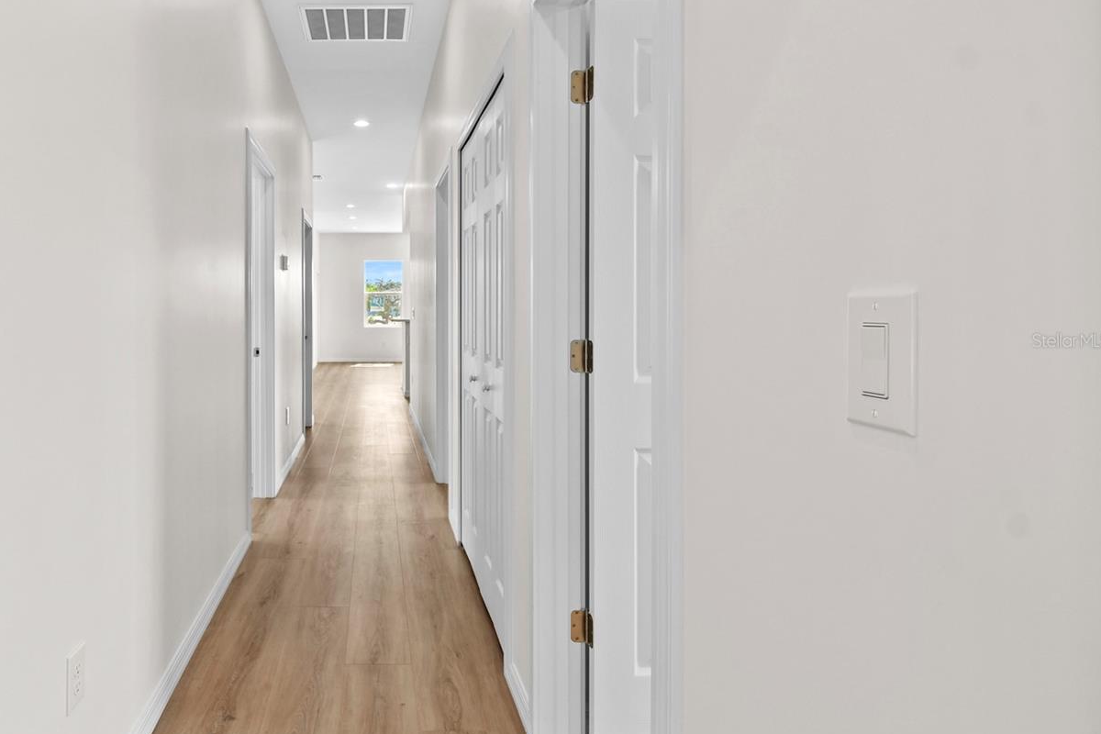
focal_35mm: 20
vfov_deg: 61.9
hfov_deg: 81.5
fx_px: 612
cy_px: 340
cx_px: 380
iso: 100
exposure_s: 1/13
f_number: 7.1
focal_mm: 10
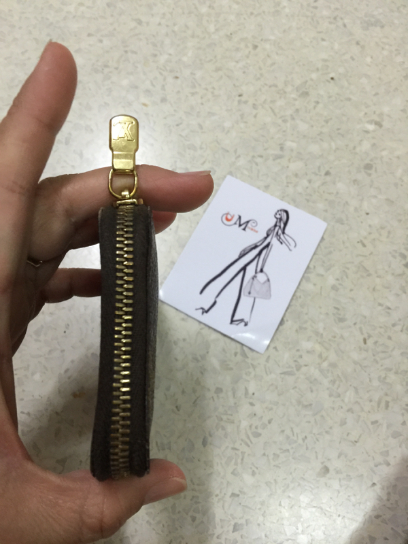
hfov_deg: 48.2
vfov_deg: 61.7
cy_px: 272
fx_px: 456
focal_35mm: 29
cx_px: 204
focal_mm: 4.15
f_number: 2.2
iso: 100
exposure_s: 1/17
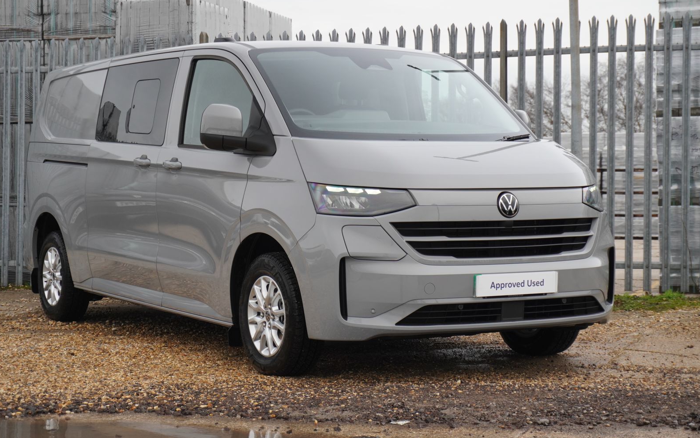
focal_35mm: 76
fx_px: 1440
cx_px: 348
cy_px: 209
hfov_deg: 27.3
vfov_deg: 17.3
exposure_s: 1/200
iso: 500
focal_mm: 49
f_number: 5.6
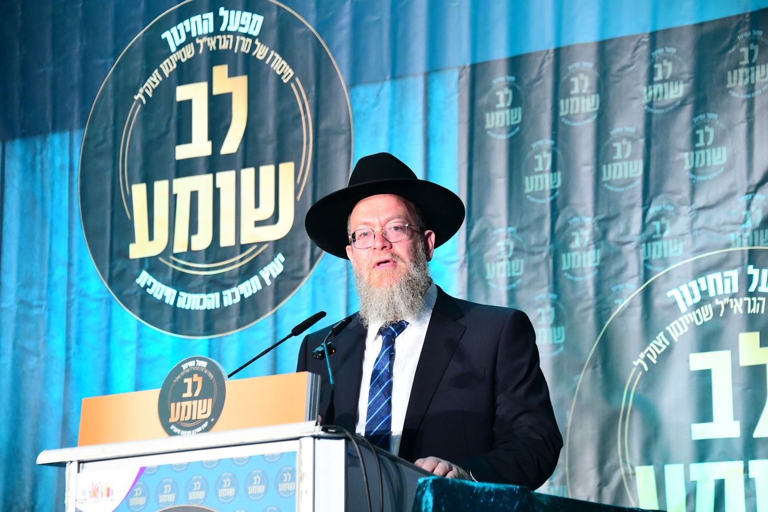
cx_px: 384
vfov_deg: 10.2
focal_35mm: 135
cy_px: 256
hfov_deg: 15.2
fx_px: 2879
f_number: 5.6
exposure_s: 1/125
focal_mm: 135
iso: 5000
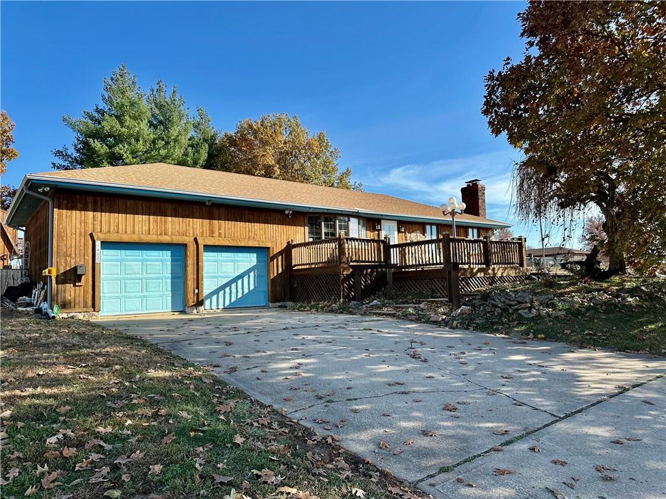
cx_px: 333
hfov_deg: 71.6
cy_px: 250
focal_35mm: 24
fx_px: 462
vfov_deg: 56.8
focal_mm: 6.86
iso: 80
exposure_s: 1/2591
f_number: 1.78
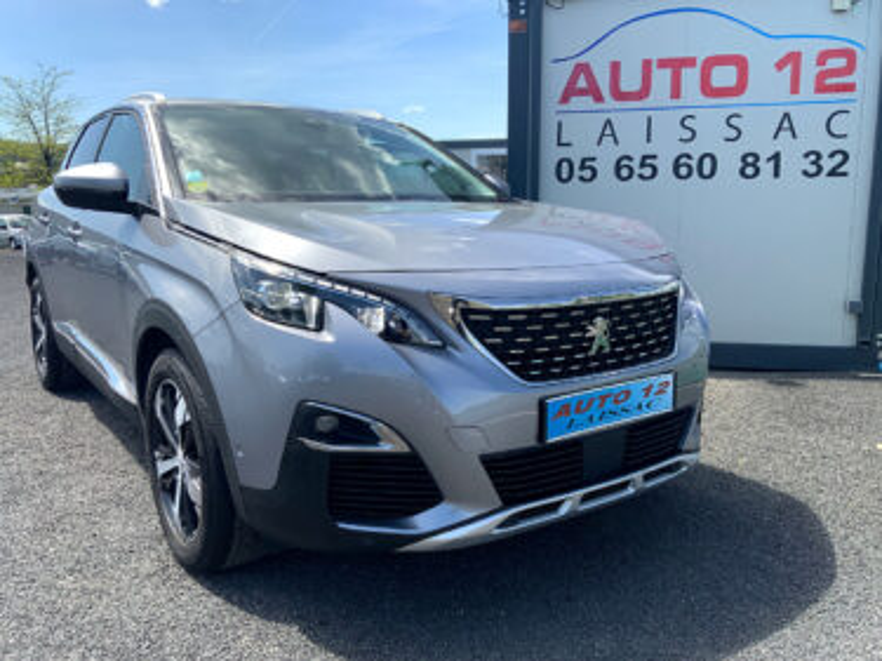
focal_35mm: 29
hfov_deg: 61.7
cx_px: 441
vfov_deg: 48.2
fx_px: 739
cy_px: 330
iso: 16
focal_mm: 3
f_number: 1.8
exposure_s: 1/1121
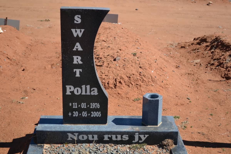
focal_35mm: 68
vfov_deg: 20.2
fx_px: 433
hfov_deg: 29.9
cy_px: 77
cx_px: 116
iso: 110
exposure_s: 1/125
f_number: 5.6
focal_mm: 45
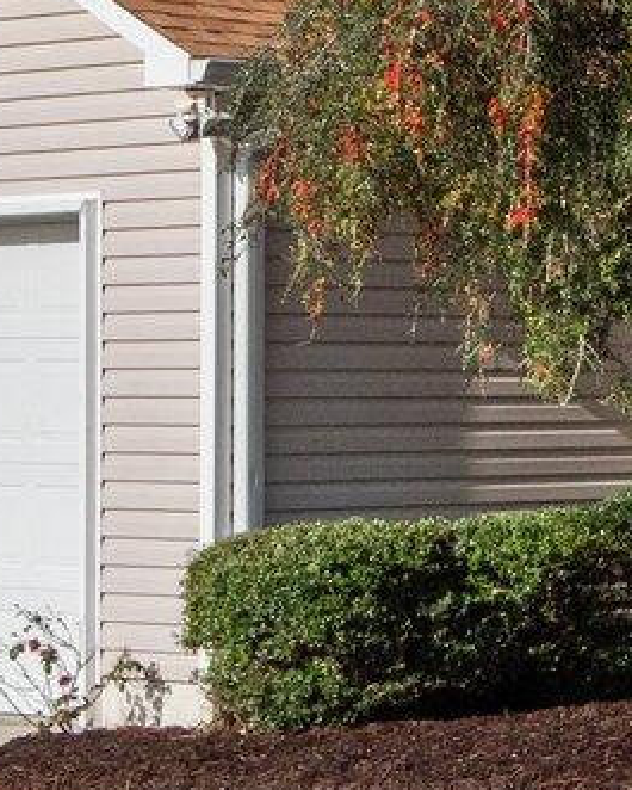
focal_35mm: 169
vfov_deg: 11.4
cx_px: 1605
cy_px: 136
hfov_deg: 8.3
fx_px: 3950
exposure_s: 1/2500
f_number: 5.6
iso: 200
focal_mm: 14
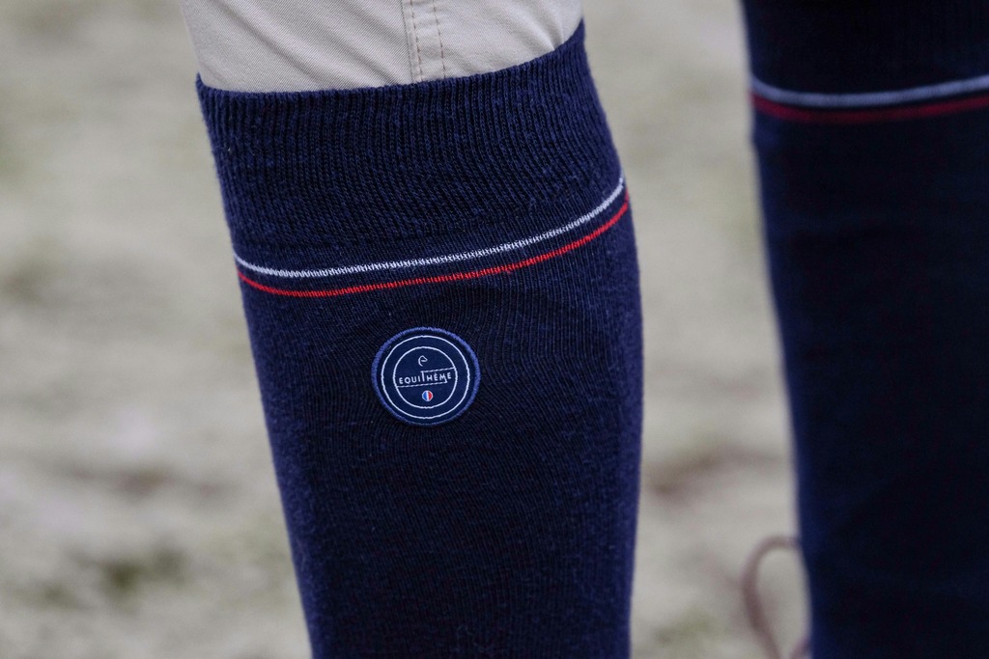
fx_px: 5440
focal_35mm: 198
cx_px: 494
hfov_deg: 10.4
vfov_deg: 6.9
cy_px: 330
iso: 1250
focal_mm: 132.3
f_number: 4
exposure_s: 1/1000
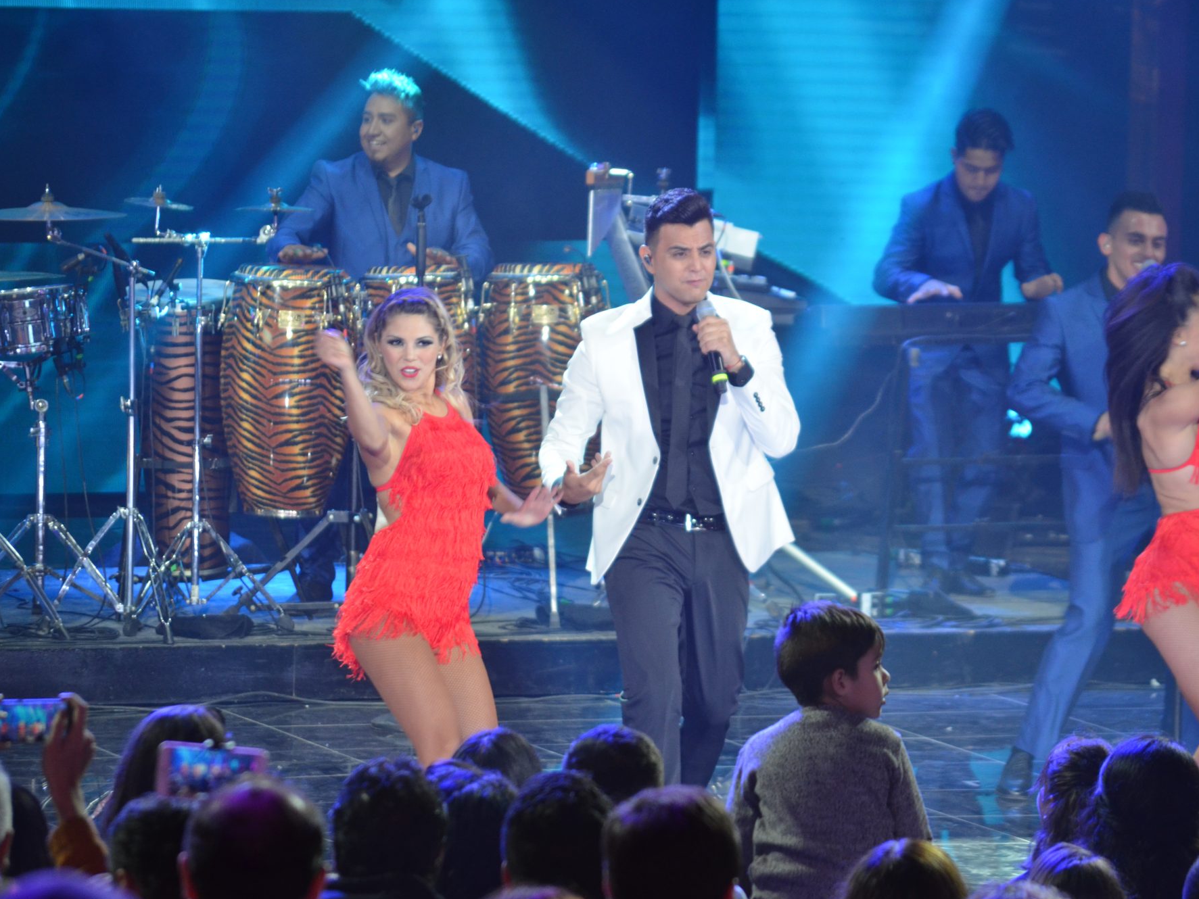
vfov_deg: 5.6
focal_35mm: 266
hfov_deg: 7.4
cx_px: 680
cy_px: 450
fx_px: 9214
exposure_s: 1/125
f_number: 5.3
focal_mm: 160
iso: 1000
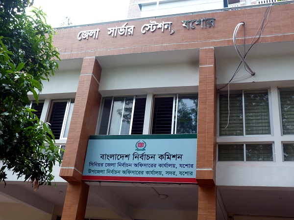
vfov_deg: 34.3
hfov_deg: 44.8
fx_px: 357
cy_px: 110
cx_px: 147
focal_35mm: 42
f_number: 4
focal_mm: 7.6
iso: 80
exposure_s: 1/100
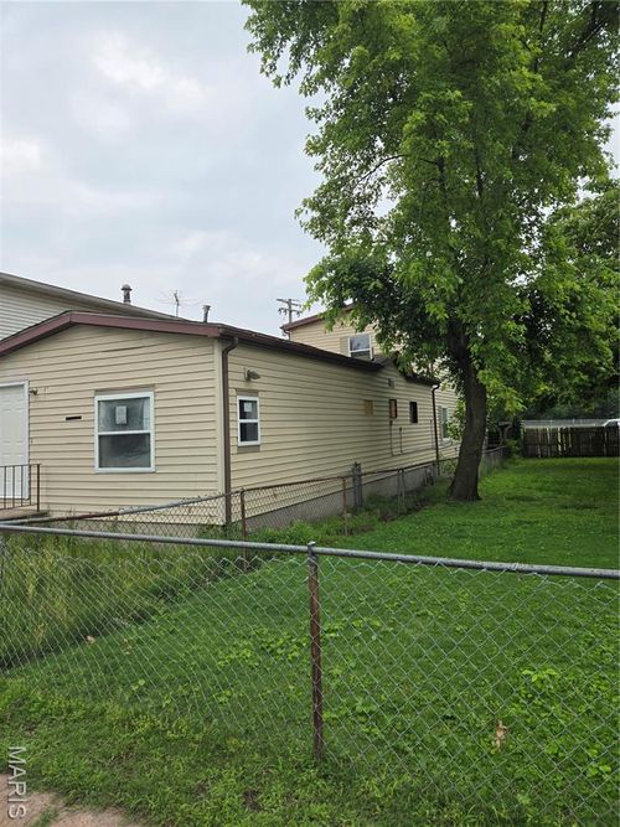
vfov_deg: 73.9
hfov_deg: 58.9
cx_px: 310
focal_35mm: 23
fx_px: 549
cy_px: 414
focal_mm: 5.4
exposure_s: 1/668
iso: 25
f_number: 1.8
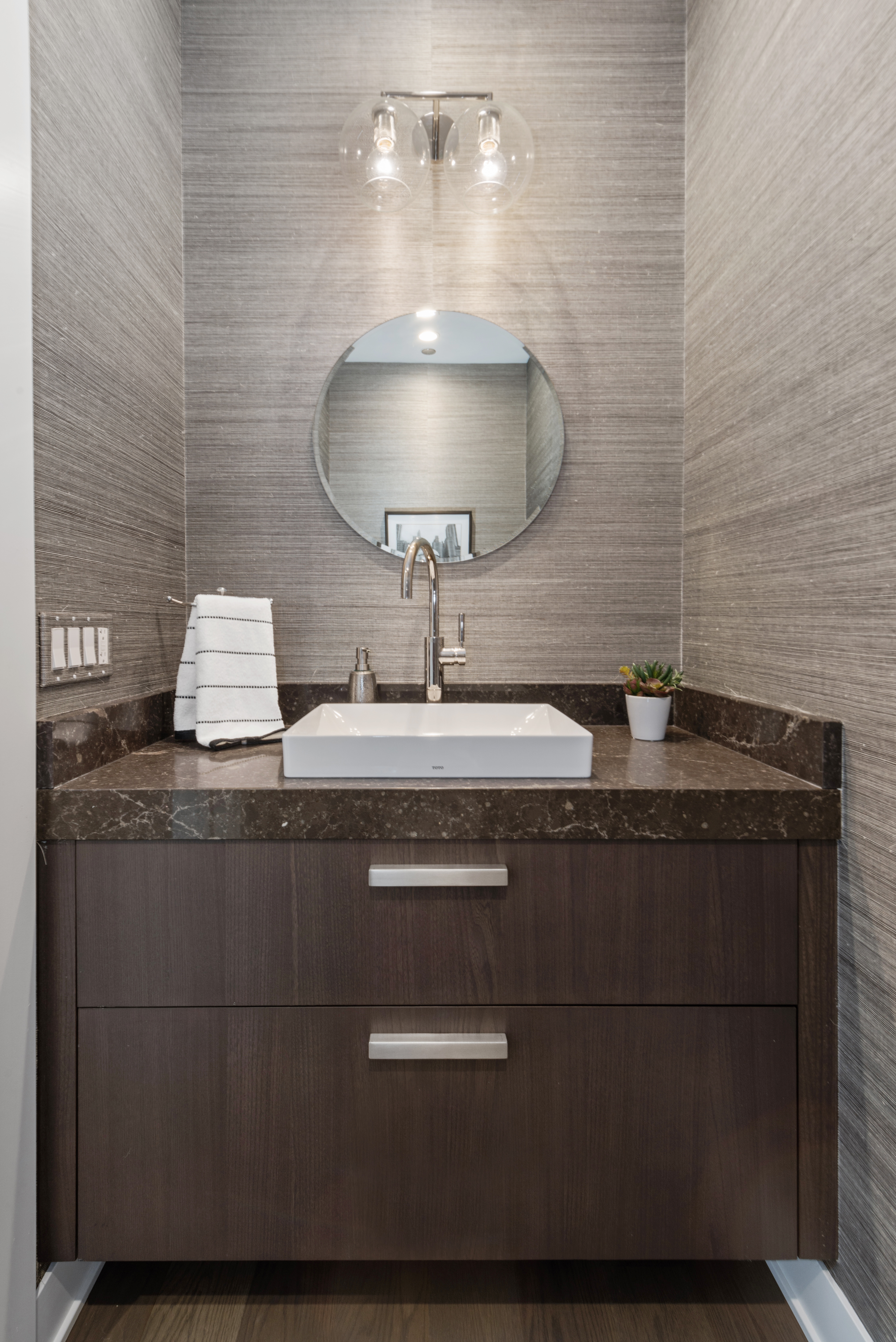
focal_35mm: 16
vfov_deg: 96.7
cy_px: 671
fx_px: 597
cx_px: 448
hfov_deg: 73.8
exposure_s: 2
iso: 100
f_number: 10
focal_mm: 16
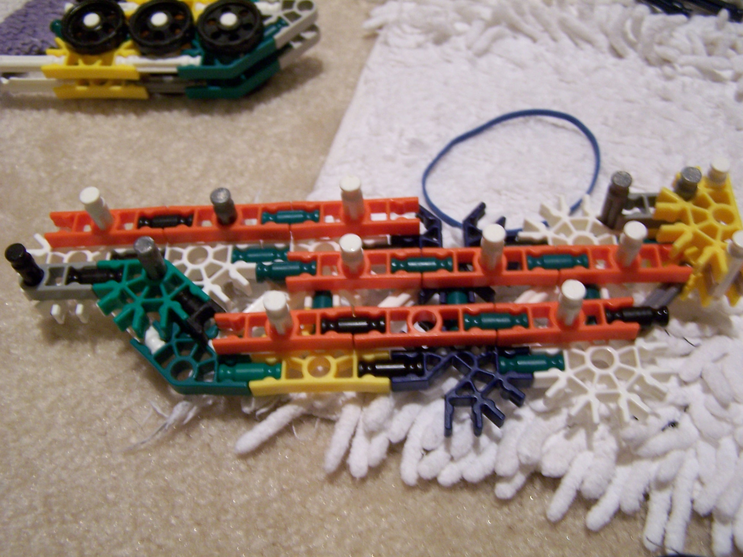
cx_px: 372
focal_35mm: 38
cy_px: 278
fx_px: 816
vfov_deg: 37.7
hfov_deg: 49.0
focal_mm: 6.3
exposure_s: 1/15
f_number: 2.8
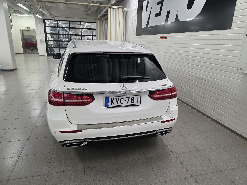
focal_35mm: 23
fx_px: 164
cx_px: 124
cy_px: 92
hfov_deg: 73.9
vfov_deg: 58.9
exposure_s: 1/100
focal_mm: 6.3
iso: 160
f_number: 1.7
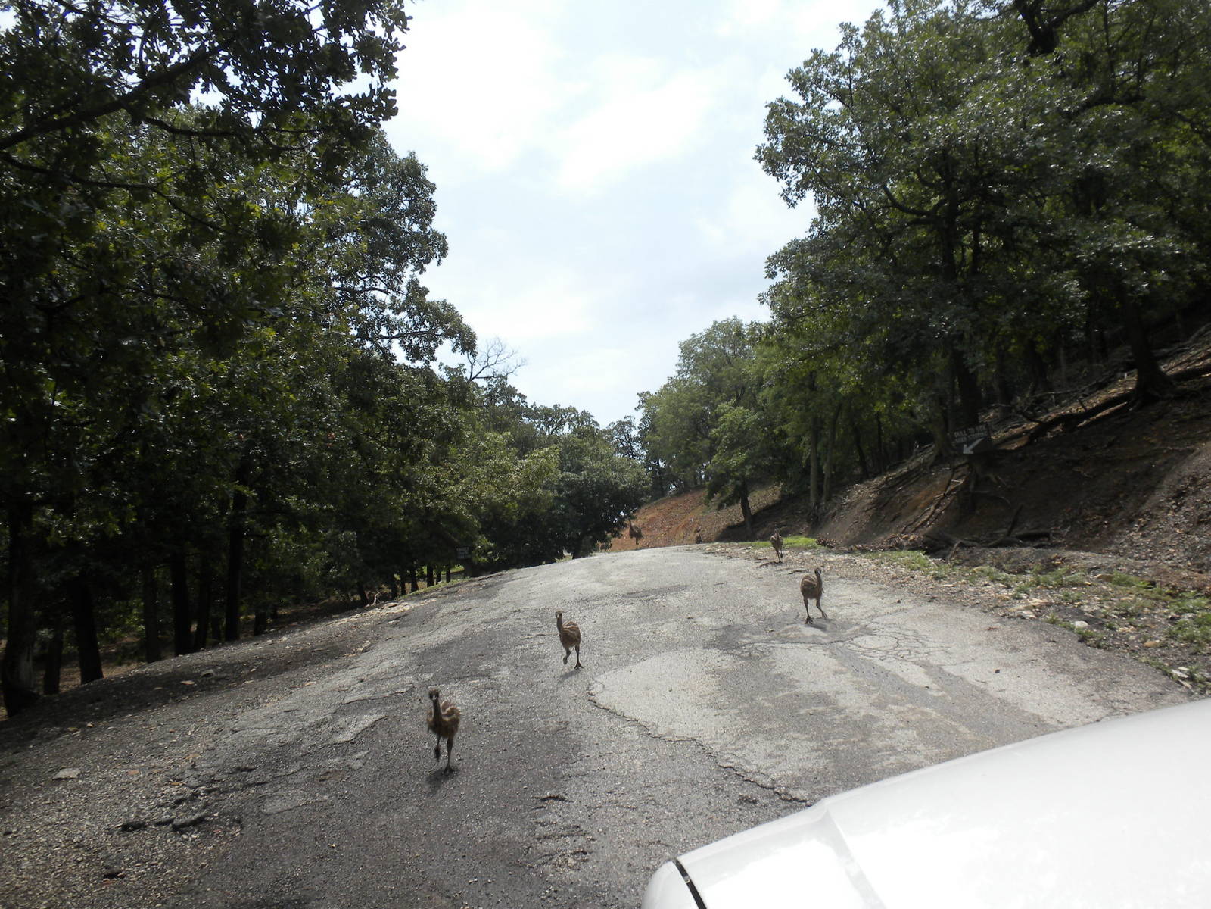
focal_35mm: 37
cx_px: 606
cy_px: 454
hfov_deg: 50.1
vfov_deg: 38.7
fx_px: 1294
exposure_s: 1/129
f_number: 10
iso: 64
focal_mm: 6.6
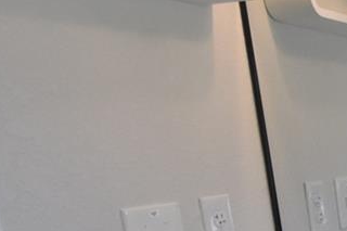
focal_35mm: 75
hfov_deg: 19.2
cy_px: 333
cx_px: 650
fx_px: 723
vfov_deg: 16.7
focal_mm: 10
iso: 800
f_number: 3.5
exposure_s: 1/500
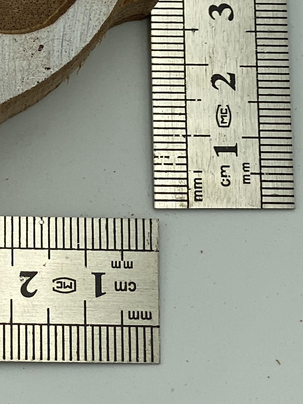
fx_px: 1938
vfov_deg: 11.7
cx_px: -113
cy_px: -70
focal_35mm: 166
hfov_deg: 8.8
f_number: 2
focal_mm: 6
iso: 20
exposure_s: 1/786
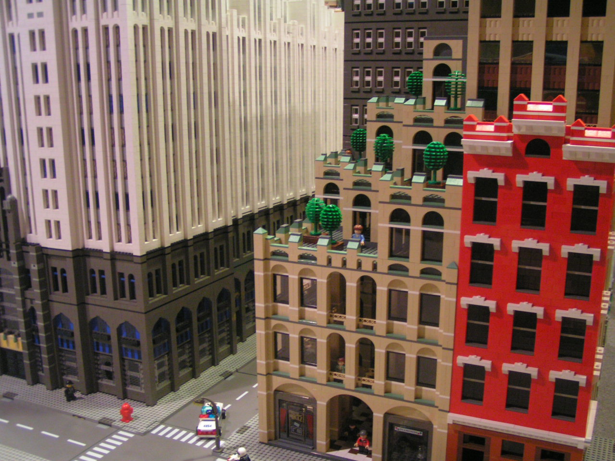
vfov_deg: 37.7
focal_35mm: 38
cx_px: 308
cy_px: 230
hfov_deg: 49.0
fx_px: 675
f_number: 2.8
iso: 200
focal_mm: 5.8
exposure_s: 1/5
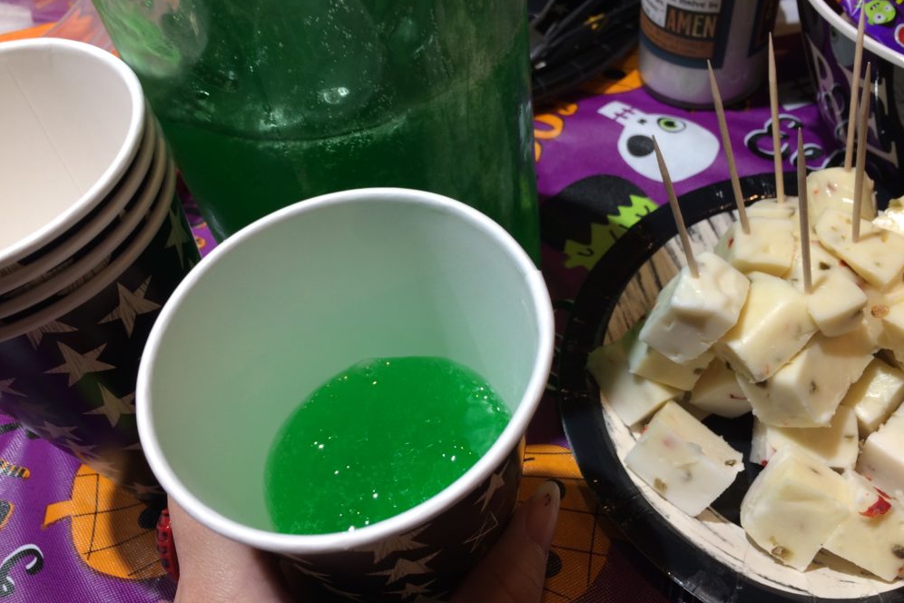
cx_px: 457
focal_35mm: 31
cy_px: 282
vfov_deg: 42.3
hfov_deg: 60.3
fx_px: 778
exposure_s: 1/40
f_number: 2.2
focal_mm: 4.15
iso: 40
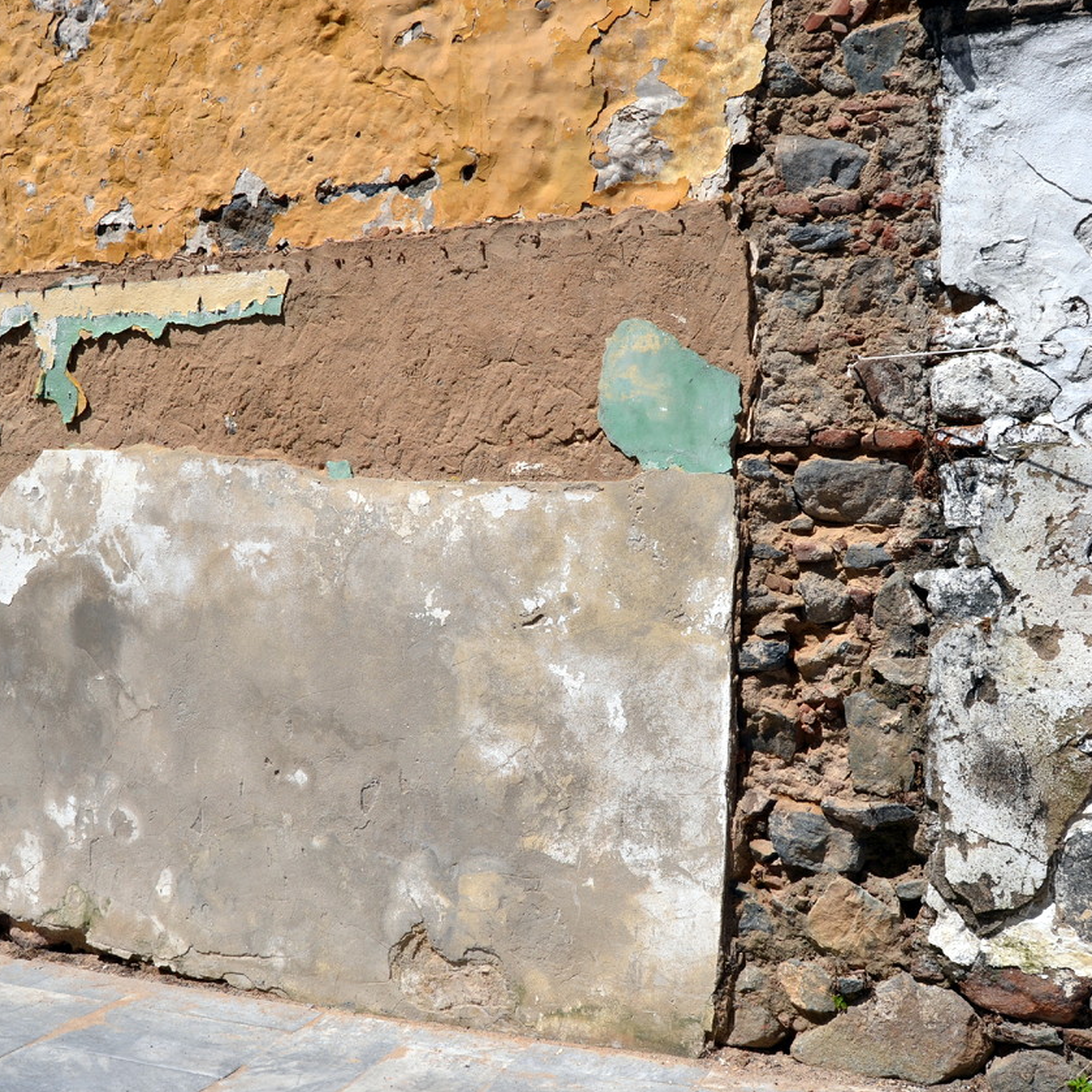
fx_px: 1249
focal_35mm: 35
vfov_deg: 47.2
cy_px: 538
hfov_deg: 47.1
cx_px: 470
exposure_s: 1/400
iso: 100
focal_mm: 18
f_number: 8
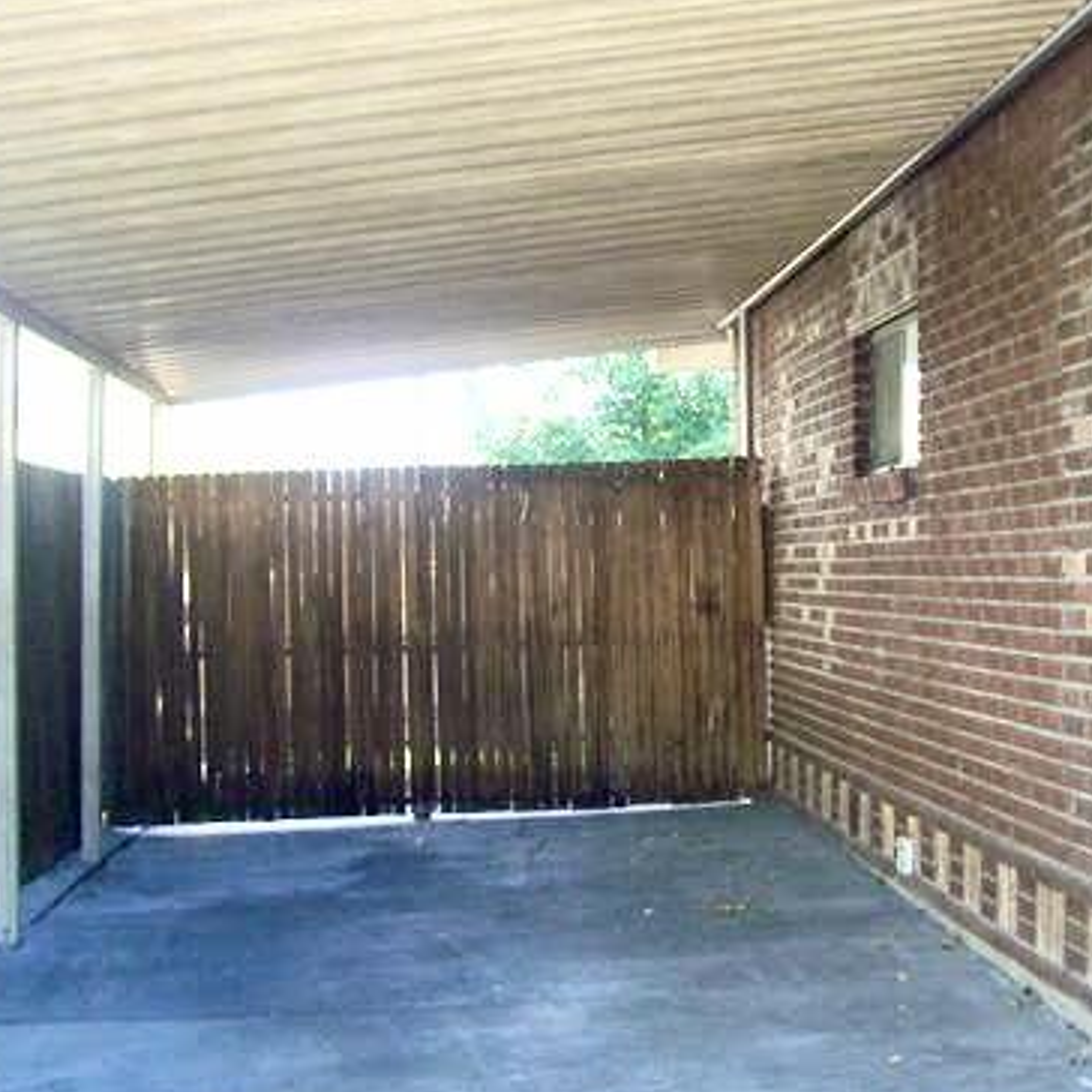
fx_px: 2106
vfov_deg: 29.1
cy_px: 549
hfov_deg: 28.9
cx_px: 726
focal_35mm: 59
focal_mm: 7.9
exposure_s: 1/100
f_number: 2.8
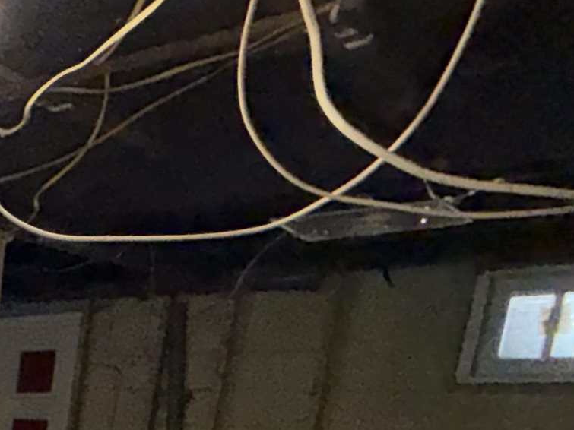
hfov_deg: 21.0
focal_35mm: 57
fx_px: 945
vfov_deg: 22.5
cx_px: -487
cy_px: 580
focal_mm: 2.22
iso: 320
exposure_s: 1/30
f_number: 2.2
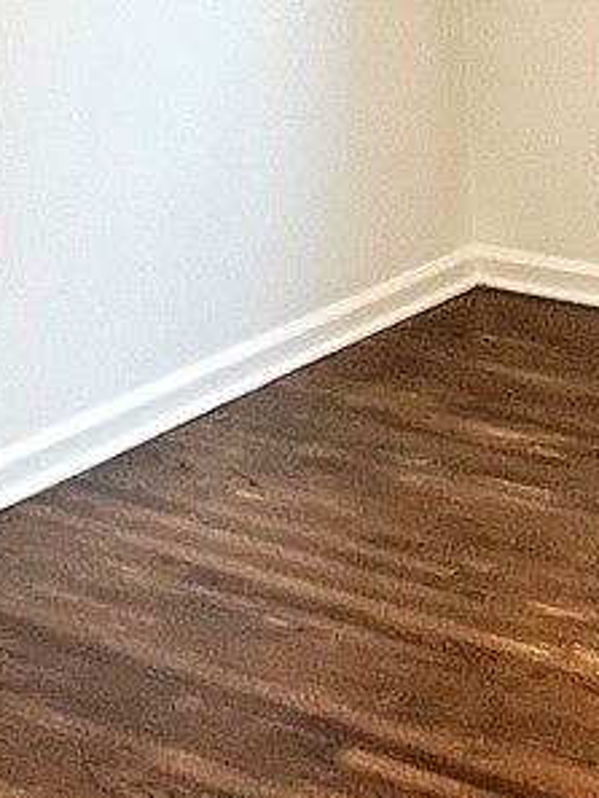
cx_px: 672
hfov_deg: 17.0
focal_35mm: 84
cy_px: 172
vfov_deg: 23.0
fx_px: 1937
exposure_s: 1/60
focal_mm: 1.57
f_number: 1.8
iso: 125
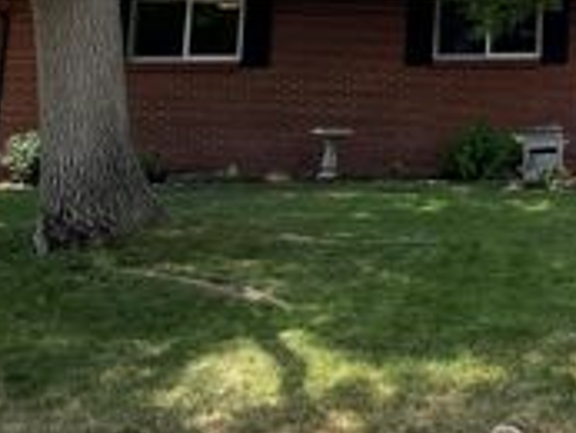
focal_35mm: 75
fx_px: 1249
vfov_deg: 17.9
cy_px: -182
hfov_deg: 23.2
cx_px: 736
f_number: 1.8
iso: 32
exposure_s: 1/2755
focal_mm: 4.25
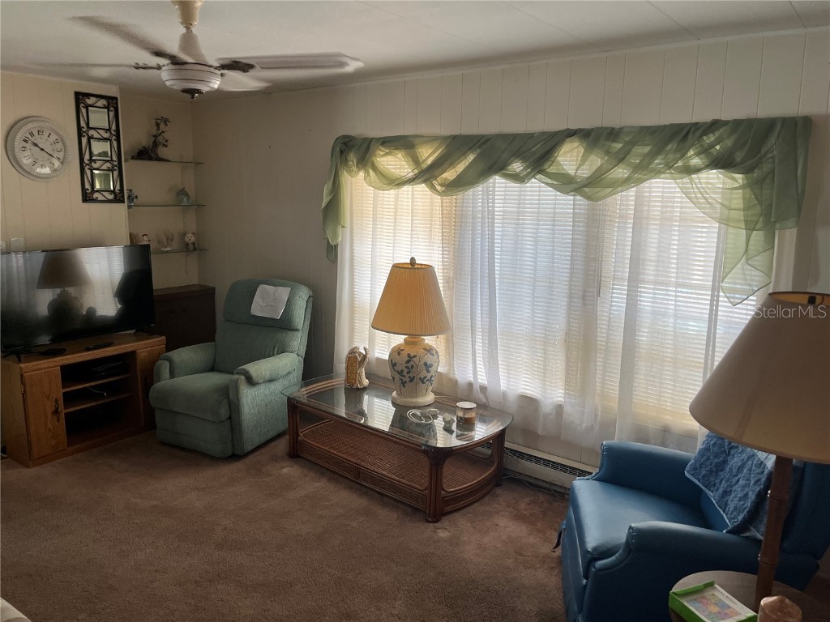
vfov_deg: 53.1
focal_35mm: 26
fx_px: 623
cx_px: 415
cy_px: 311
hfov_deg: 67.3
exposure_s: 1/120
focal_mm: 5.1
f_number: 1.6
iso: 100
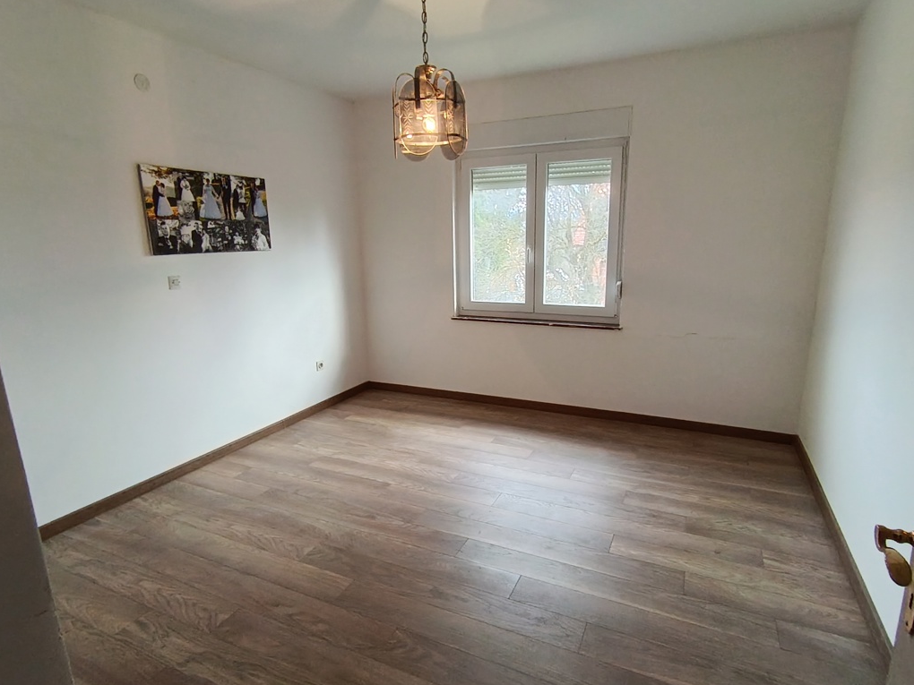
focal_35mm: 20
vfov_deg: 66.0
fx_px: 528
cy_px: 351
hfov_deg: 81.7
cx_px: 462
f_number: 2.2
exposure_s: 1/50
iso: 397
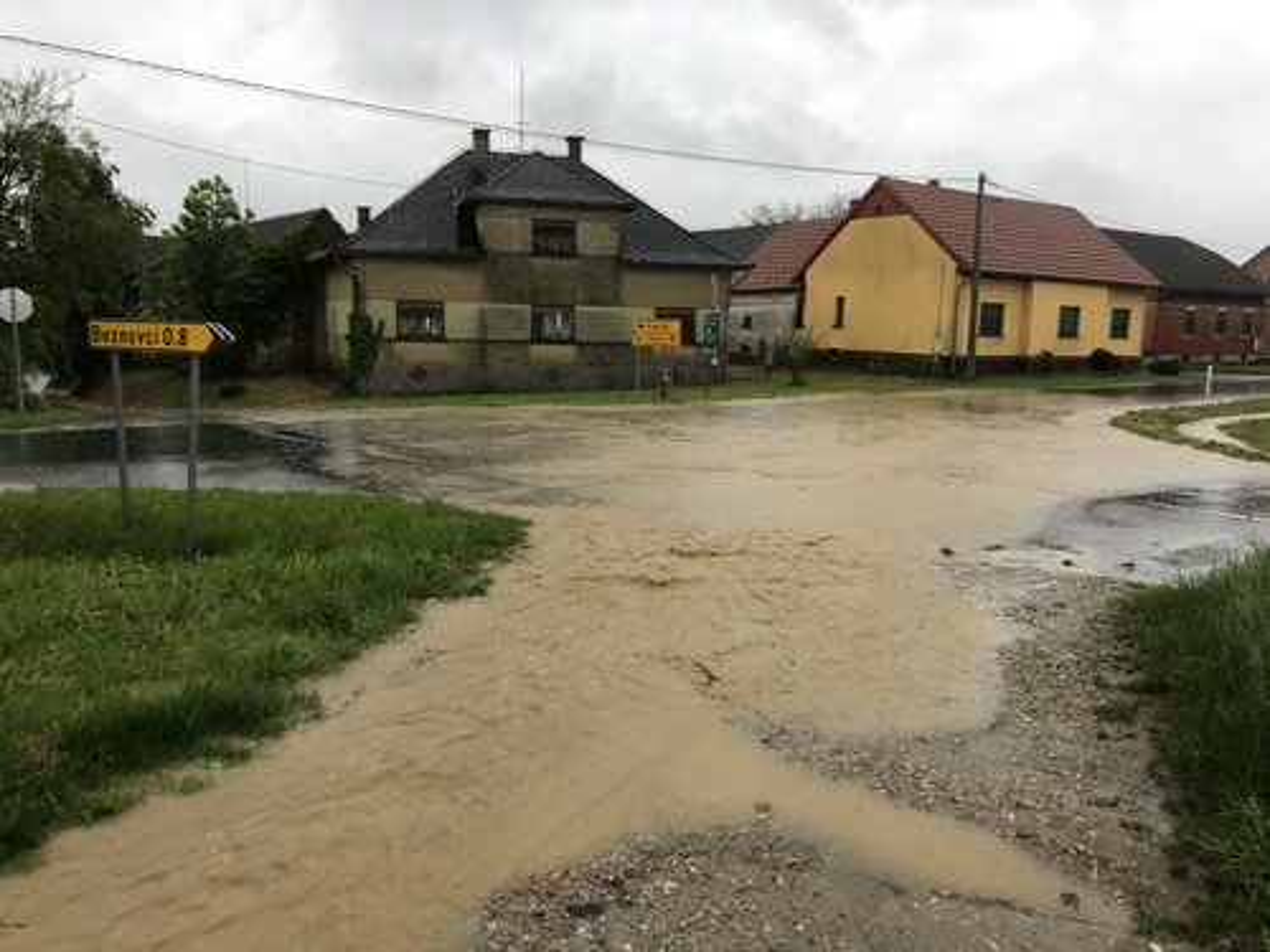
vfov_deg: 49.7
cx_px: 635
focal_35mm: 28
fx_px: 1027
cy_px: 476
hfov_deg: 63.4
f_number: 1.8
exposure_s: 1/15
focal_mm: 4
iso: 40
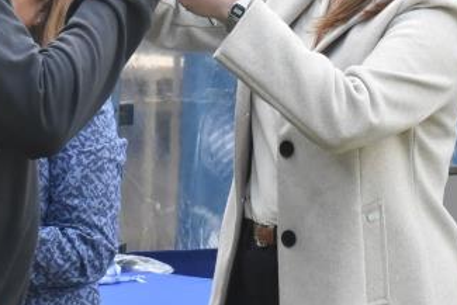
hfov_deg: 7.0
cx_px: 250
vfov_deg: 4.7
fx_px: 3721
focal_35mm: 293
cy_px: 78
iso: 1600
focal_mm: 62
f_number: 11
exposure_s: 1/500
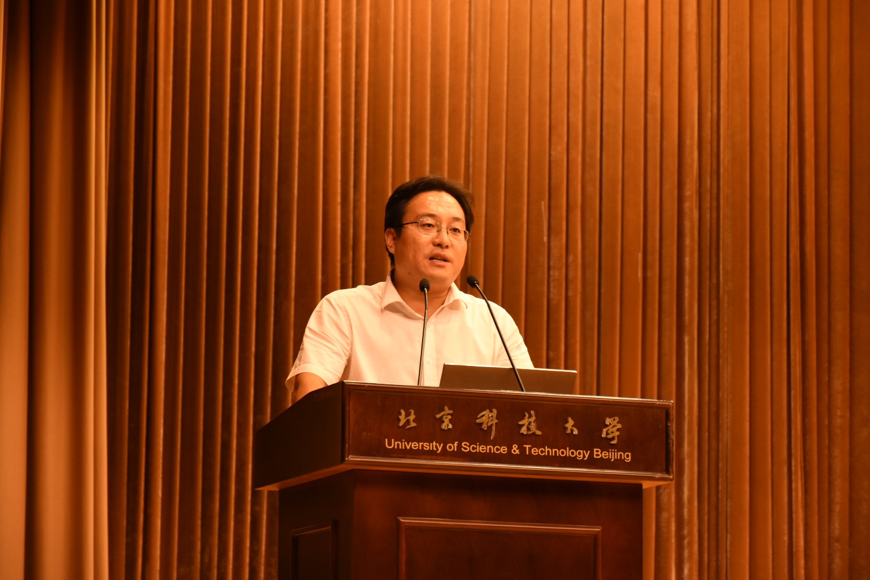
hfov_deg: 13.0
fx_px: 3830
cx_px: 436
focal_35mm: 159
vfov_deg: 8.7
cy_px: 291
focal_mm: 105
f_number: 5.6
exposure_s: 1/80
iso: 1250
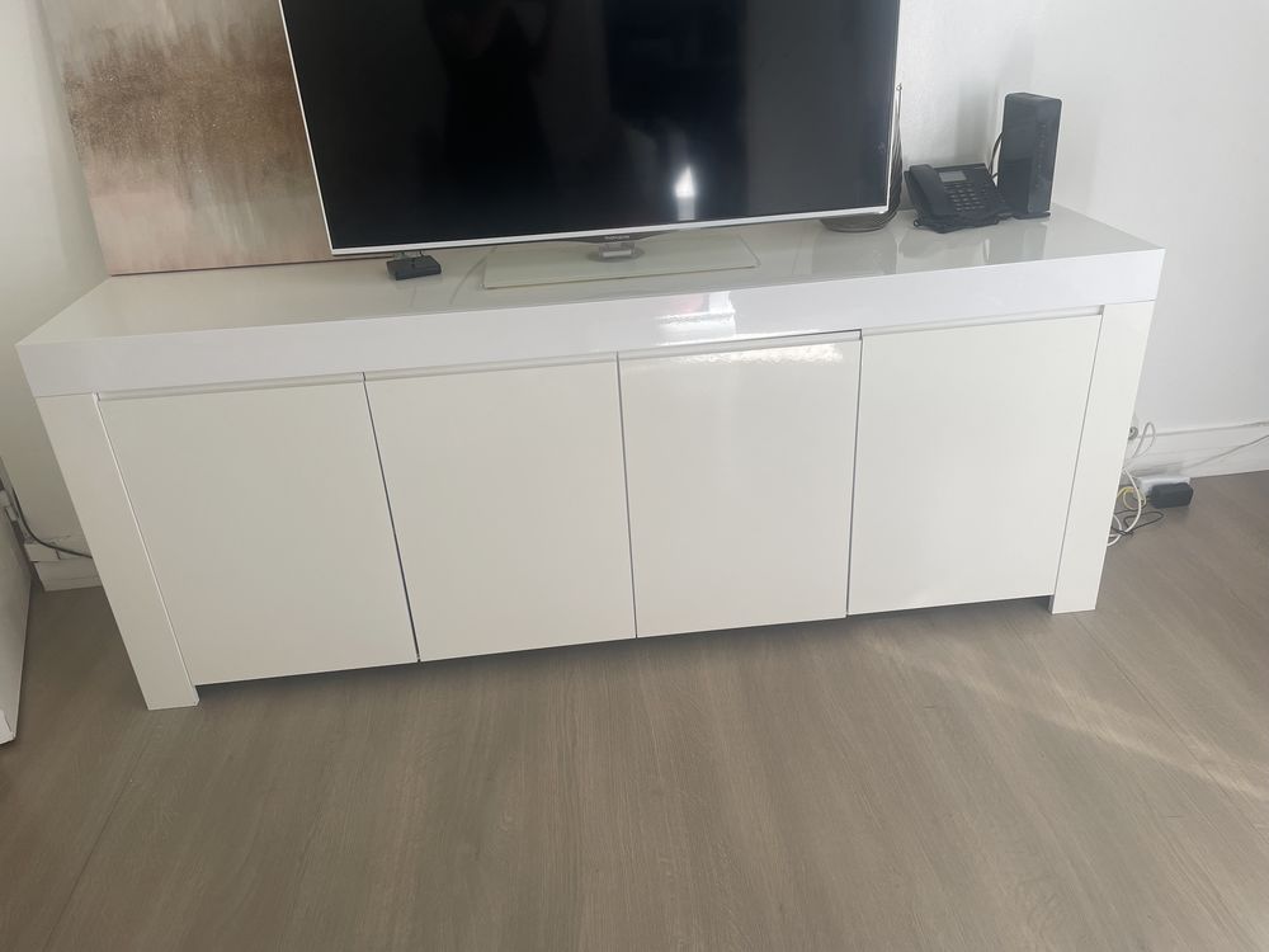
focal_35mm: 26
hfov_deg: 67.3
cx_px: 634
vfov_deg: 53.1
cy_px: 476
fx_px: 953
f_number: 1.6
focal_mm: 4.2
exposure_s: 1/121
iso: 50
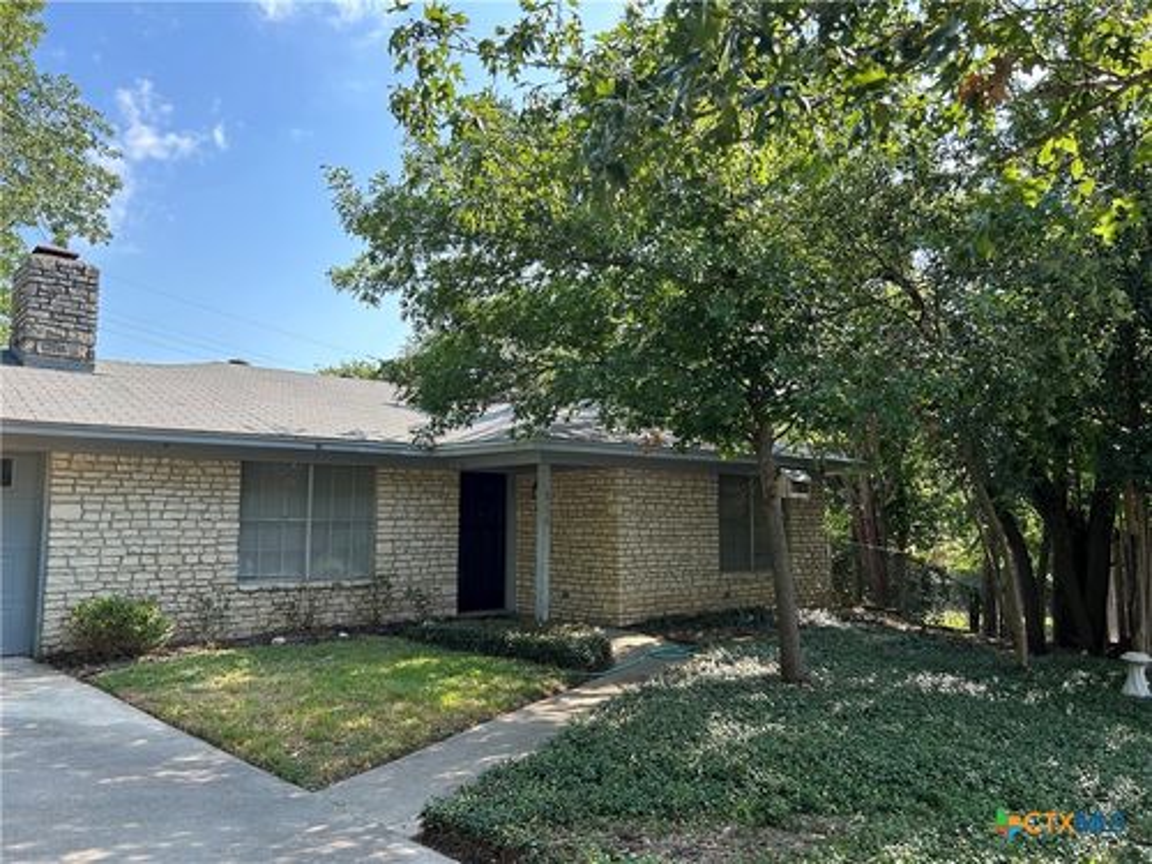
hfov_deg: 67.3
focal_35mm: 26
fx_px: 865
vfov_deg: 53.1
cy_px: 432
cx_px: 576
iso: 50
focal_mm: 5.7
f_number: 1.5
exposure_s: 1/909
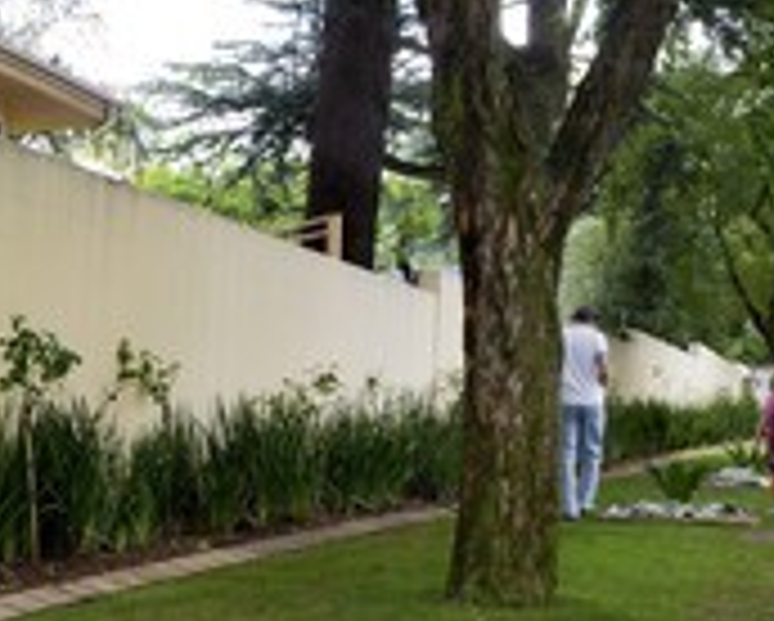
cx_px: 184
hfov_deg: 33.4
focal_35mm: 55
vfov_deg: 27.4
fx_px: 1261
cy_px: 432
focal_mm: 24
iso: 400
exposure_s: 1/125
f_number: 10
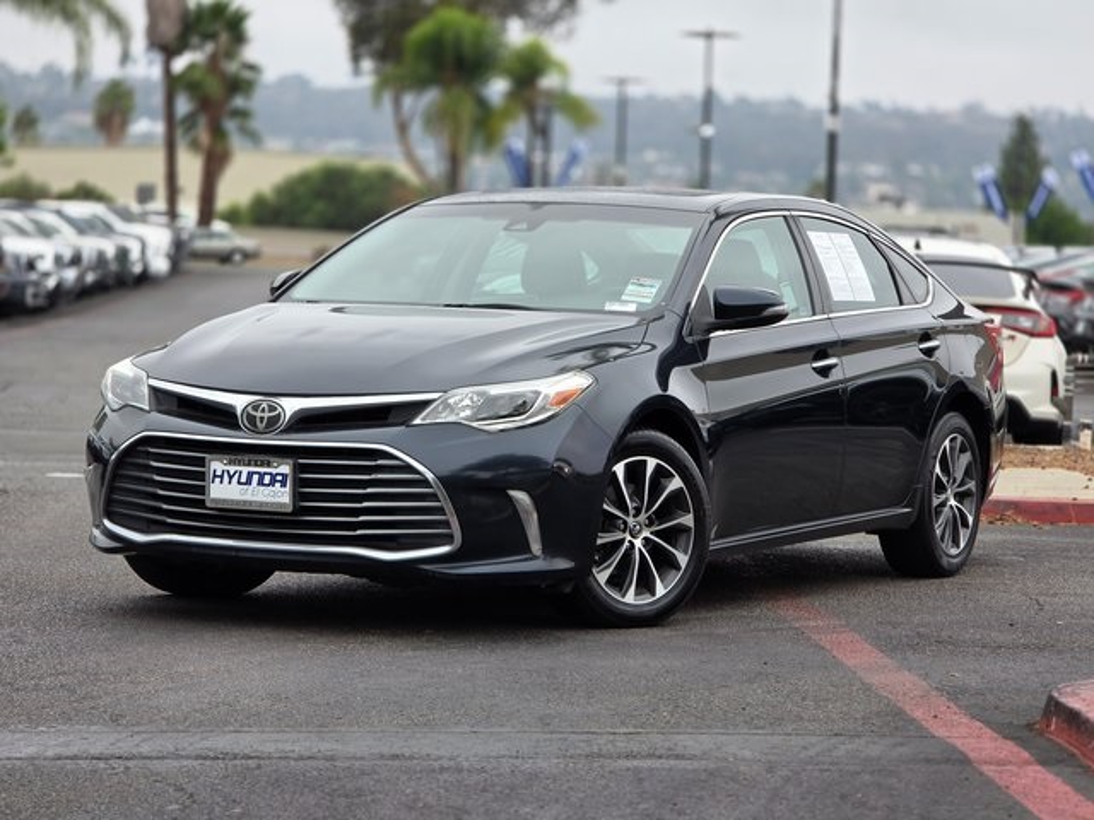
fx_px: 3634
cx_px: 547
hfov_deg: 17.1
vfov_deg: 12.9
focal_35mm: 115
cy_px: 410
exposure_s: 1/120
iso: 100
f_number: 3.4
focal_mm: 18.6
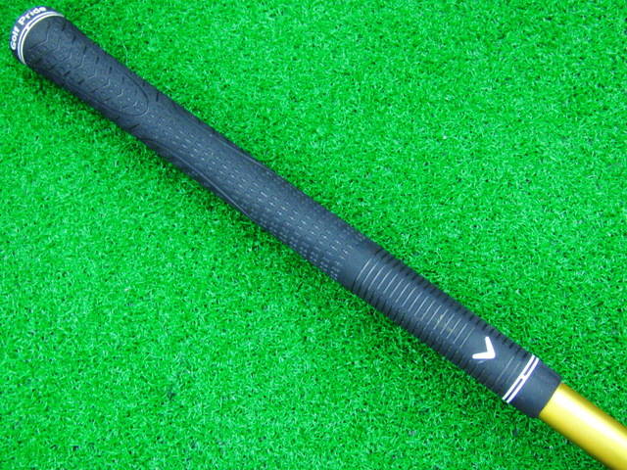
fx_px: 670
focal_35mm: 37
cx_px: 314
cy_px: 235
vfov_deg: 38.7
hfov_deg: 50.1
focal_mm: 6.42
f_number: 3.6
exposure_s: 1/20
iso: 400
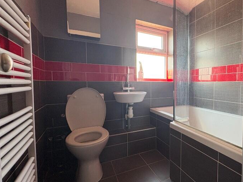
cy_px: 91
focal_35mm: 21
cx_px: 178
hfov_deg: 74.2
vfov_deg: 63.4
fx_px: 147
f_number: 2.2
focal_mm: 2.22
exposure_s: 1/99
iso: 160
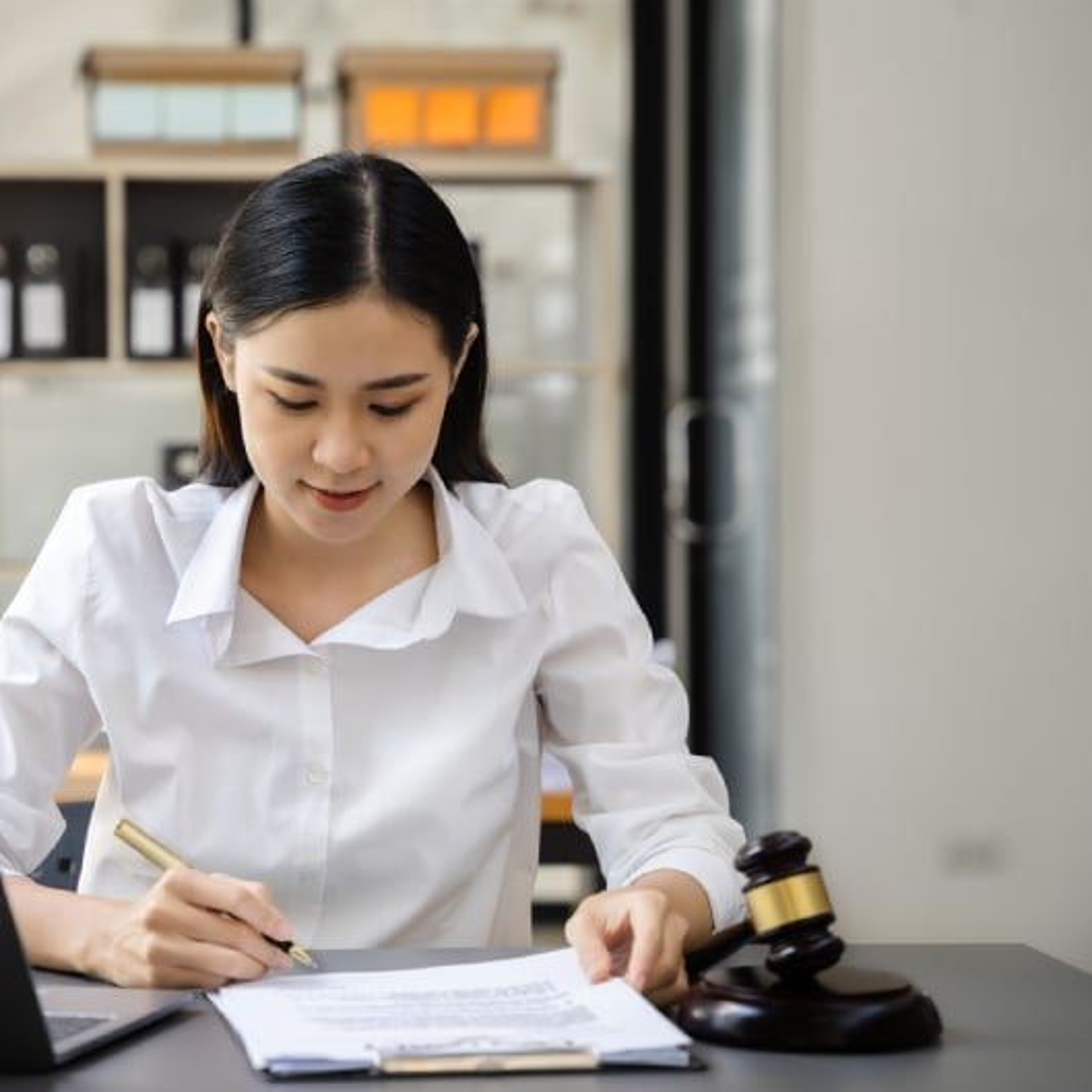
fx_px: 3212
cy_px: 544
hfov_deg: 19.2
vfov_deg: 19.3
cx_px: 328
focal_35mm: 90
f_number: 3.5
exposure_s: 1/125
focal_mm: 70
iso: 400
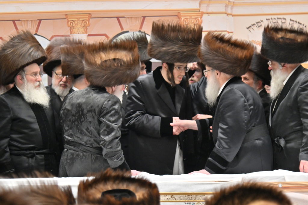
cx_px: 154
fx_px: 1180
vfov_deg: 9.9
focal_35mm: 138
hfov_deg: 14.9
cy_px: 102
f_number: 4
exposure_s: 1/320
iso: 800
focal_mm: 92
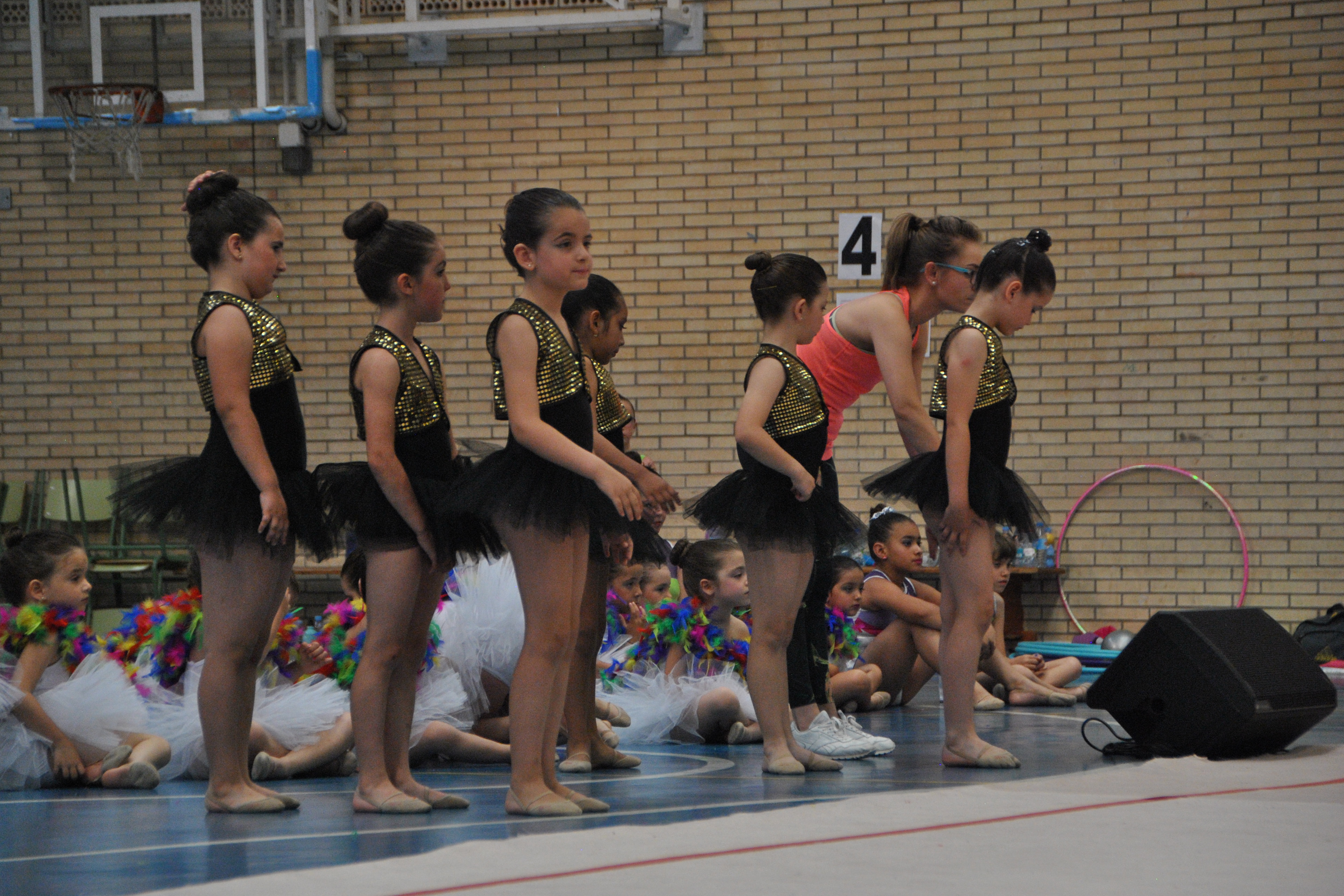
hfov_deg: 13.3
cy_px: 450
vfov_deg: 8.9
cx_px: 672
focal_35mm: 154
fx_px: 5749
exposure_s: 1/200
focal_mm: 102
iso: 800
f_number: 5.6
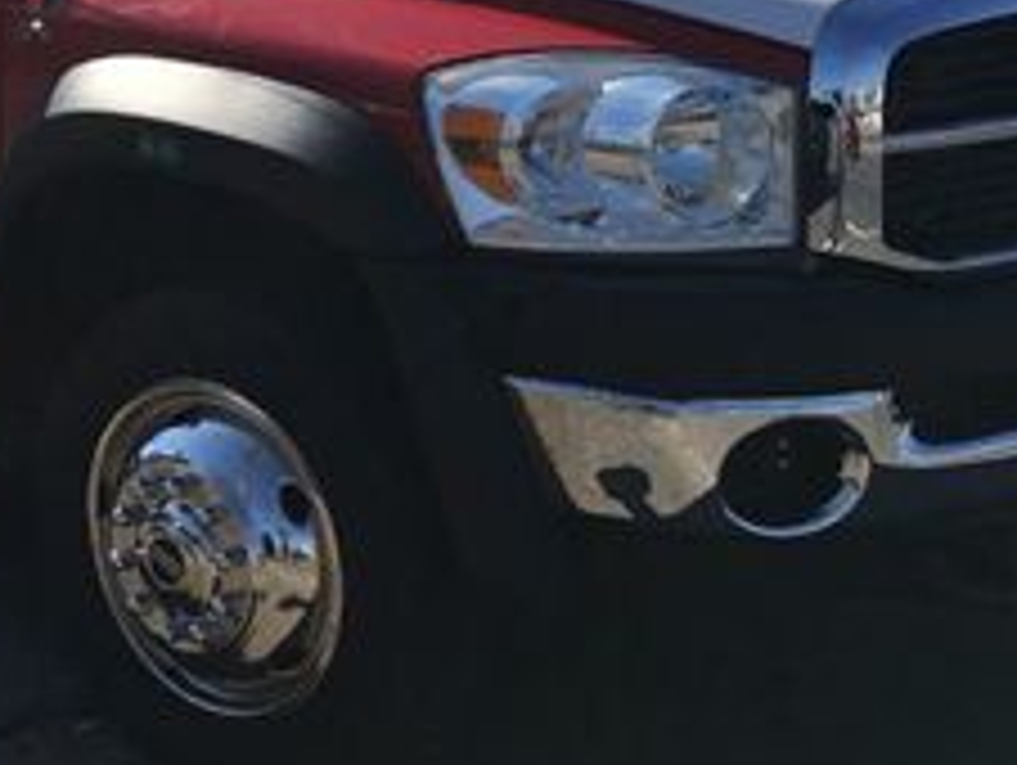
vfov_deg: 17.4
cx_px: -63
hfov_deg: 22.6
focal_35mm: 82
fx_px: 2412
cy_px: -68
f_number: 2.2
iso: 25
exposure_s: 1/2747
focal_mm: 4.15
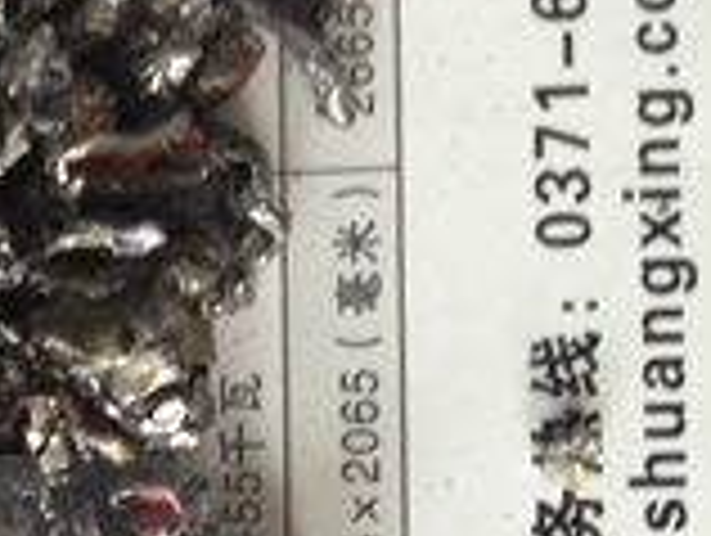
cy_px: 640
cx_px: -990
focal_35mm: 177
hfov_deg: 9.8
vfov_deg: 8.3
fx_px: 3641
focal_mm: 4.28
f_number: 2.4
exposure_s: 1/20
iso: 64
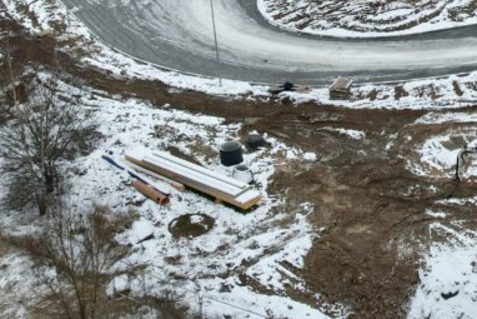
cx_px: 504
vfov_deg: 21.4
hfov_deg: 30.8
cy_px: -59
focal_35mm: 59
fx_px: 782
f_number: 2.8
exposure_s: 1/240
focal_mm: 8.38
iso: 120
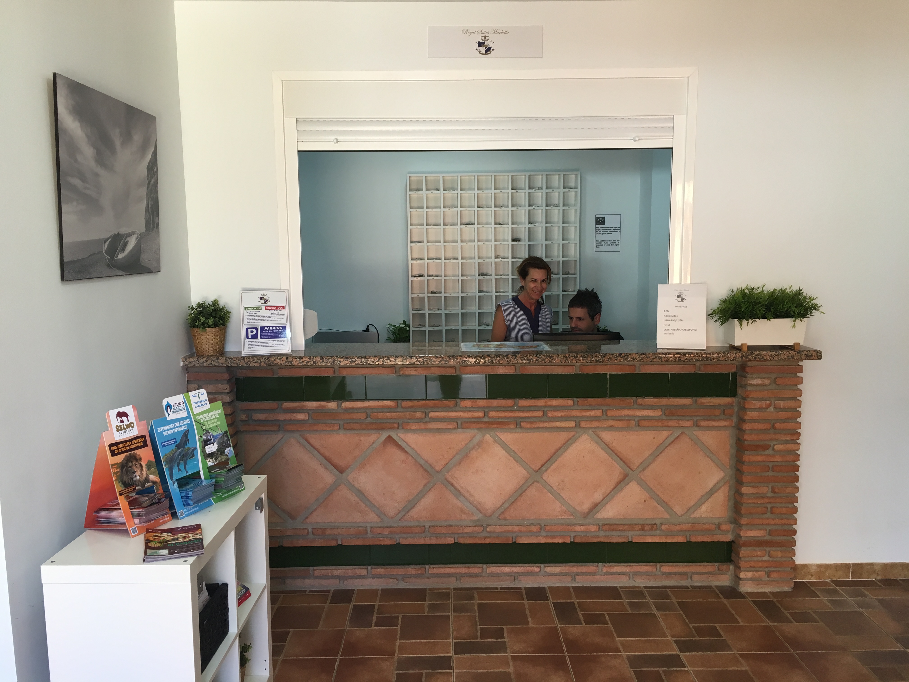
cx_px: 454
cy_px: 341
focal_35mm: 29
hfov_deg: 61.7
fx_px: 762
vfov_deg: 48.2
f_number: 2.2
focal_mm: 4.15
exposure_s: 1/33
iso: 25
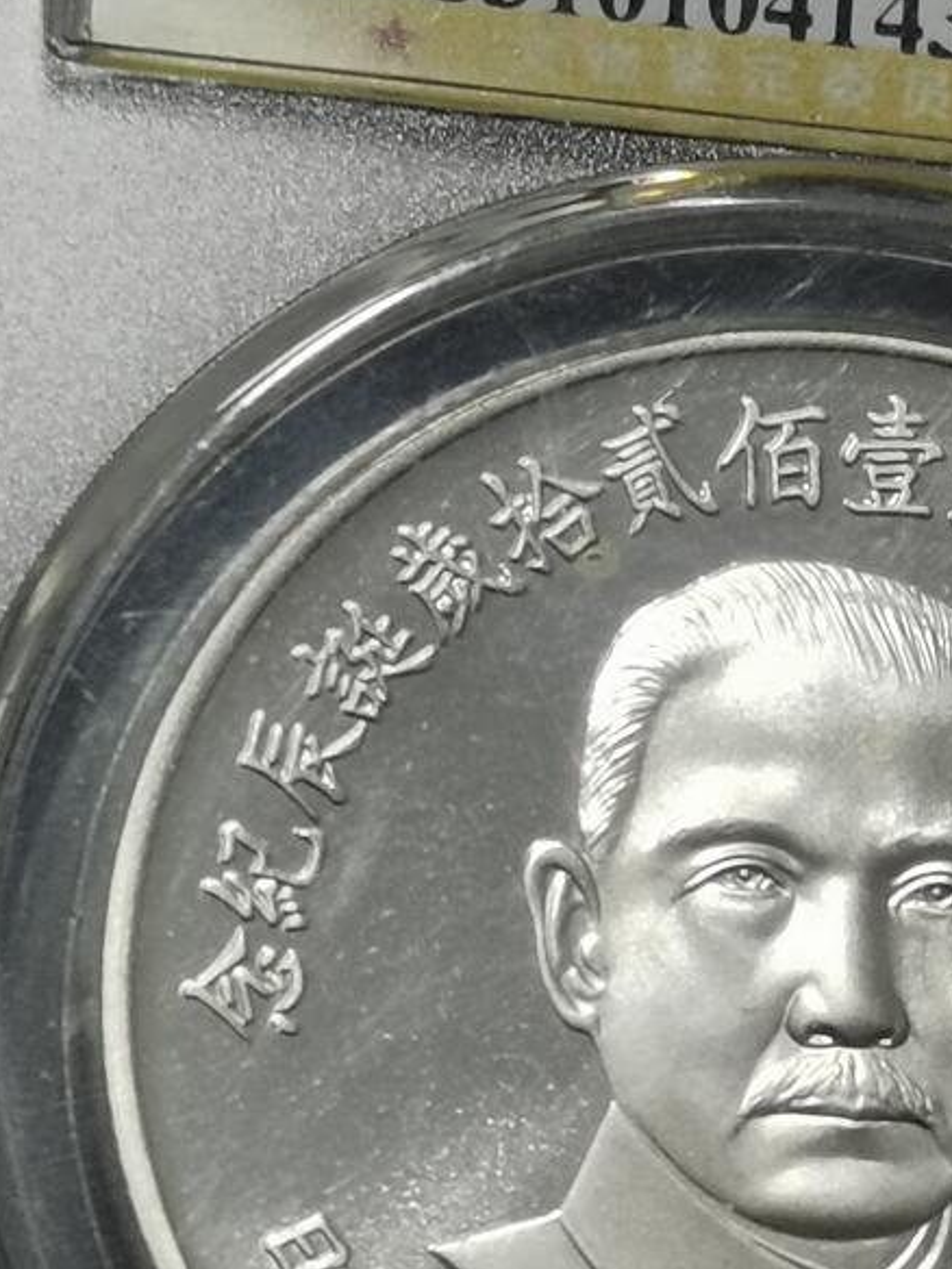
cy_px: 548
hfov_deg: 7.9
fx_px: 6894
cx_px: 761
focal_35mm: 188
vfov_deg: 10.5
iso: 80
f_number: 1.8
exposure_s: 1/180
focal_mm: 5.58
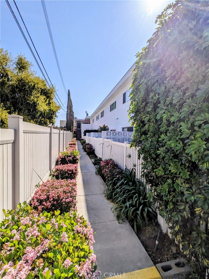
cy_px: 140
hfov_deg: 78.1
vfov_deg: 94.5
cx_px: 104
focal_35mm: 16
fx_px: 129
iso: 33
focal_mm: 2.22
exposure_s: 1/2882
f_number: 2.2
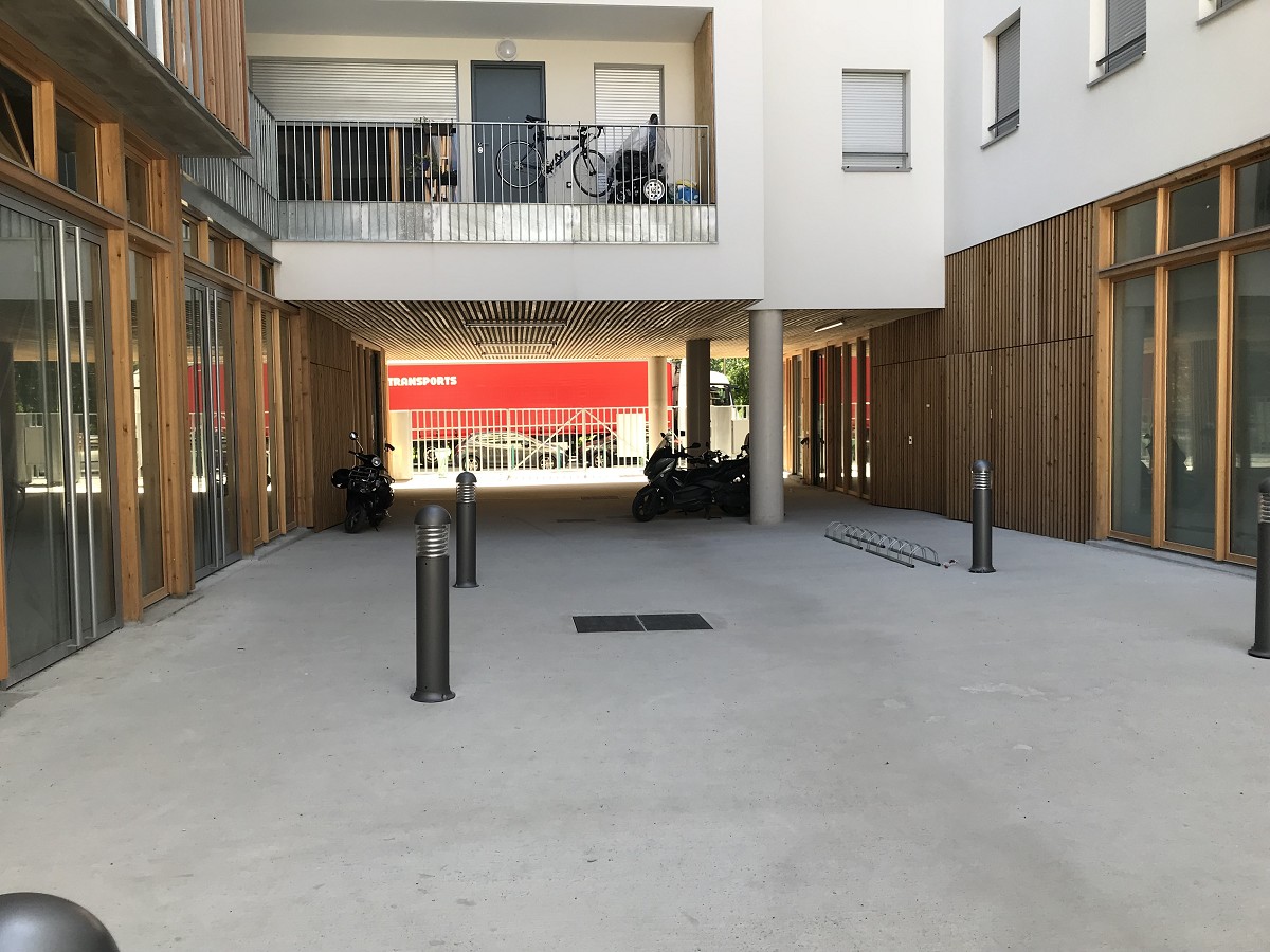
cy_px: 476
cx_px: 635
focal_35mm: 28
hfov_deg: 63.4
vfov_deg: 49.7
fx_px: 1027
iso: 20
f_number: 1.8
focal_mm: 3.99
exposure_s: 1/289
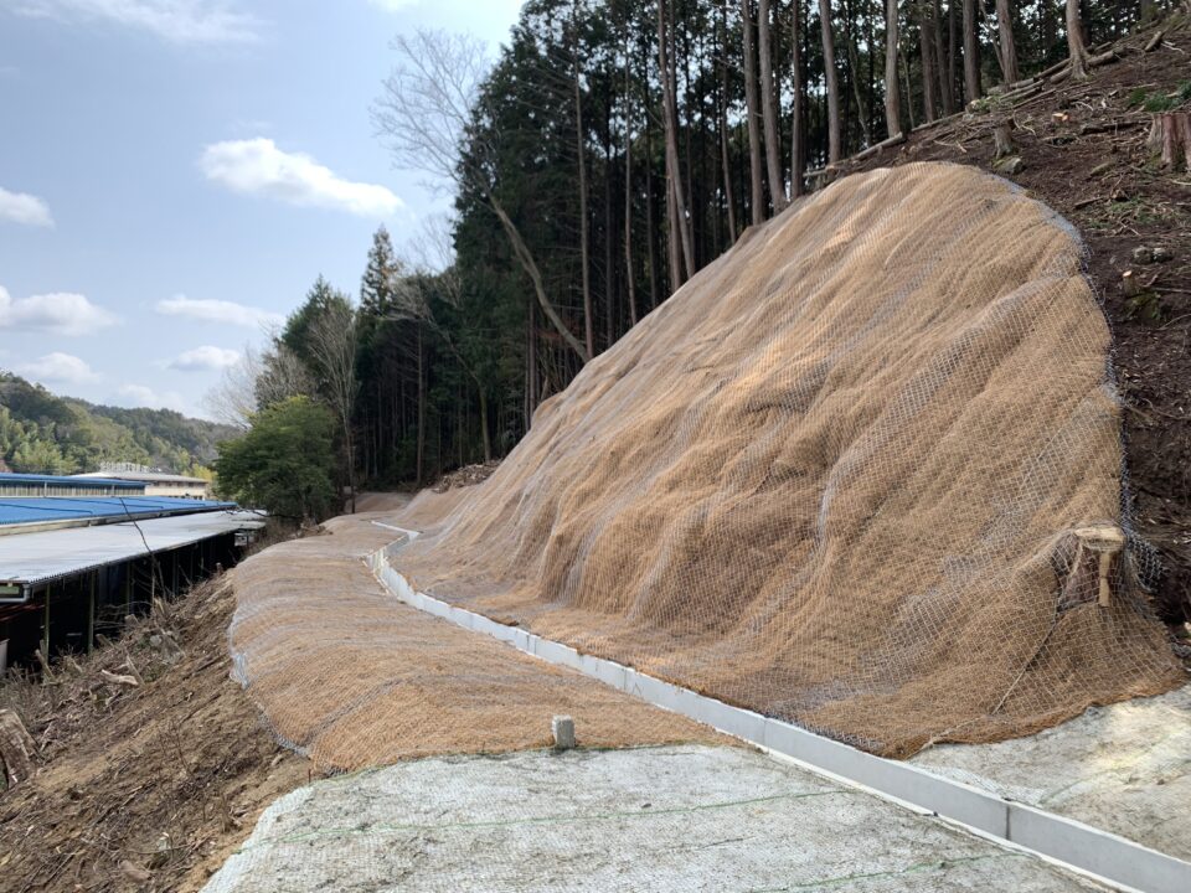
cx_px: 596
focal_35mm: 26
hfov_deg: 67.3
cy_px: 446
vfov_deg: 53.1
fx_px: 895
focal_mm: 4.25
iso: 25
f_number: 1.8
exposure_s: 1/537
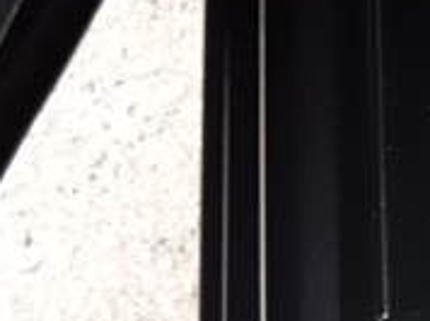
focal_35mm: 117
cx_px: 440
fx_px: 1451
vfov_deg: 11.1
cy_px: 695
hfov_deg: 16.5
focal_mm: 3.92
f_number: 1.7
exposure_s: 1/50
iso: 50
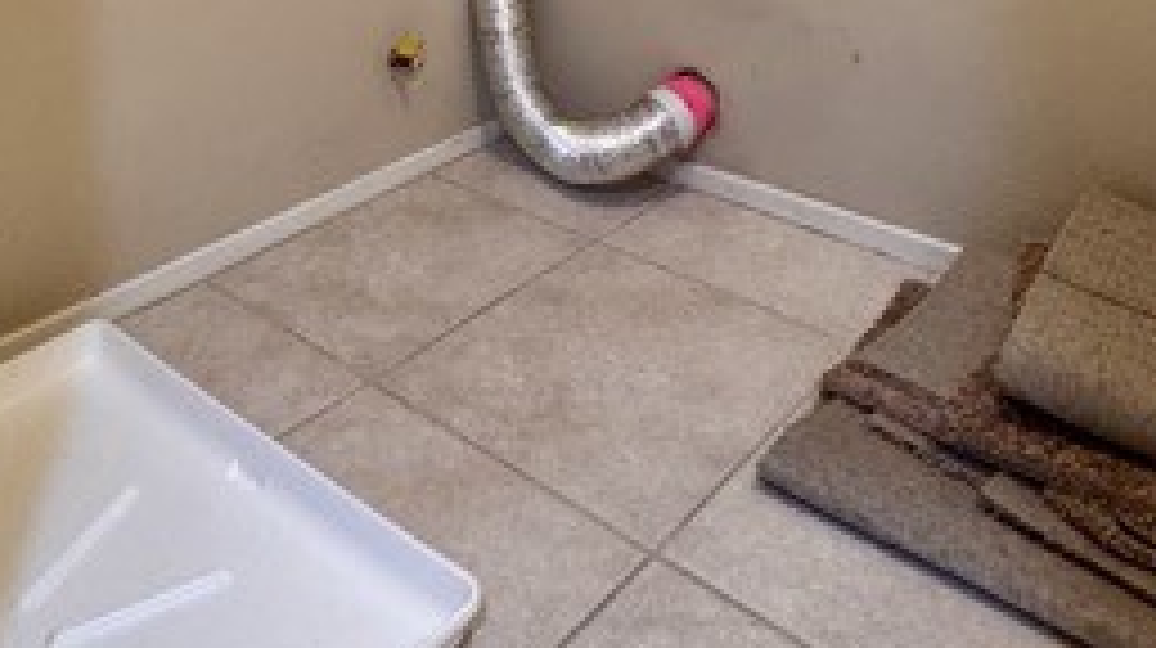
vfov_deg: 24.2
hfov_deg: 52.8
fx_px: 1164
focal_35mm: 38
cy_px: -333
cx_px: 571
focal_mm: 2.22
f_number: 2.2
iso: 640
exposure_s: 1/60
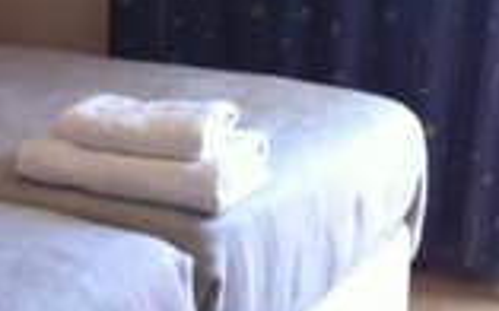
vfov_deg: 10.9
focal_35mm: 118
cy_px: -81
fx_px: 1604
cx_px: -175
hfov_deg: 16.6
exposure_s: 1/40
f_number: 2.8
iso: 100
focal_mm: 3.85
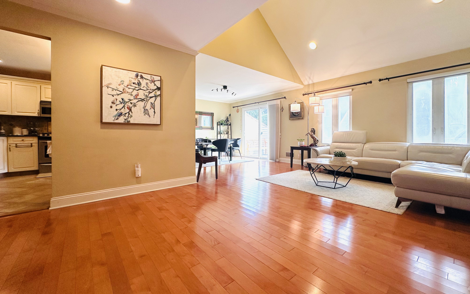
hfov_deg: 101.5
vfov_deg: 74.7
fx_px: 192
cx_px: 237
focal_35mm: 15
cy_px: 136
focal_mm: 2.22
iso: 100
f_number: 2.2
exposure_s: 1/120
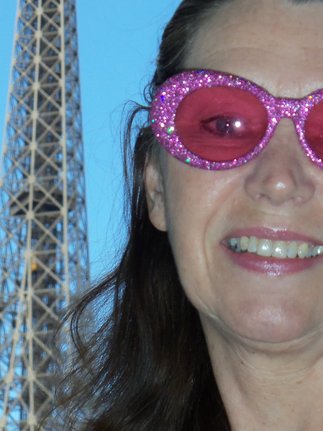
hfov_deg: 10.9
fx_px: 1692
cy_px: 183
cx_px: 248
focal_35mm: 136
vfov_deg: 14.5
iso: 80
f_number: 4.2
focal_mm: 14.3
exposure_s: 1/320
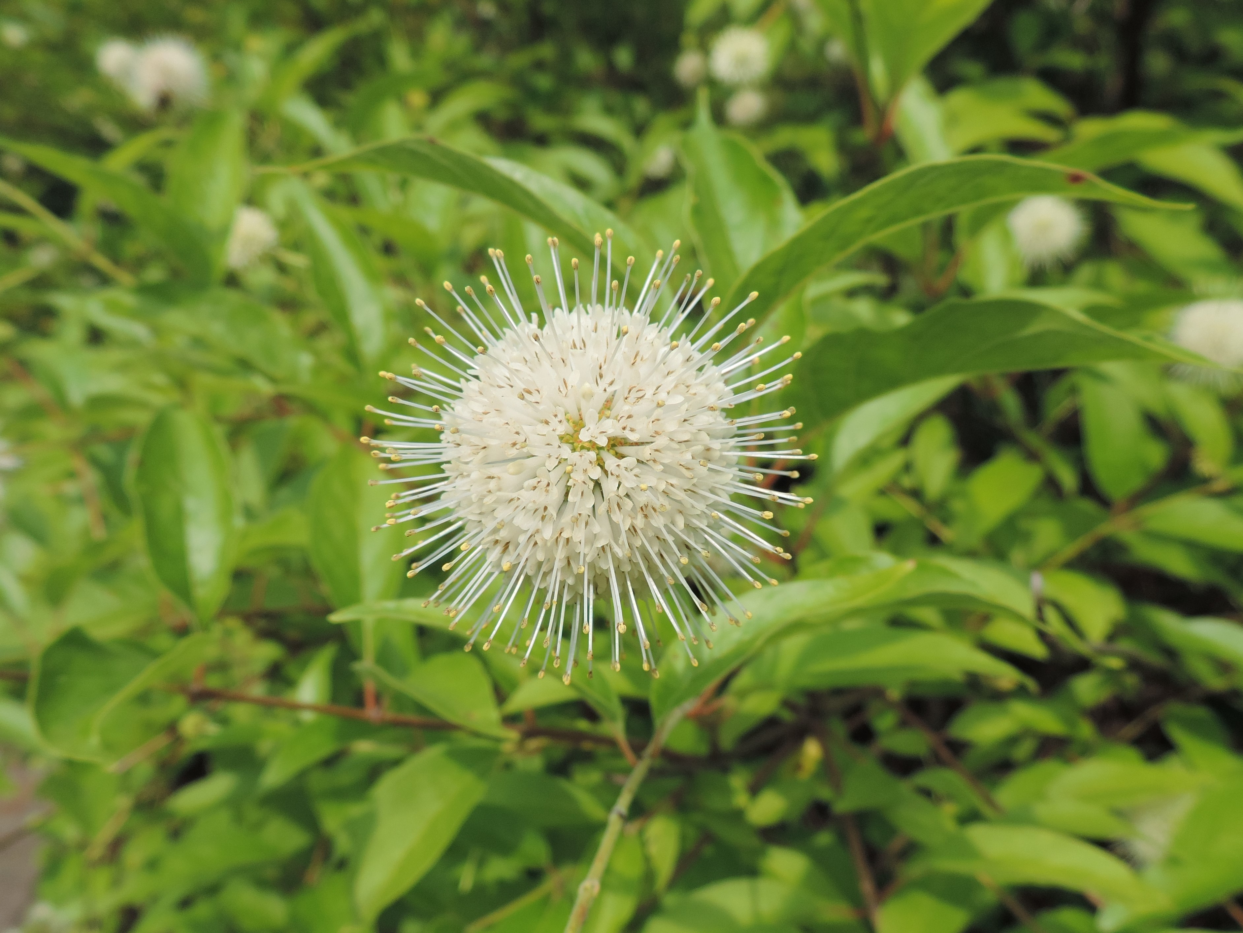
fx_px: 862
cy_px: 466
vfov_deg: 56.8
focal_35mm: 24
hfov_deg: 71.6
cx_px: 622
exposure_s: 1/640
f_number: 3
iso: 80
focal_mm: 4.3
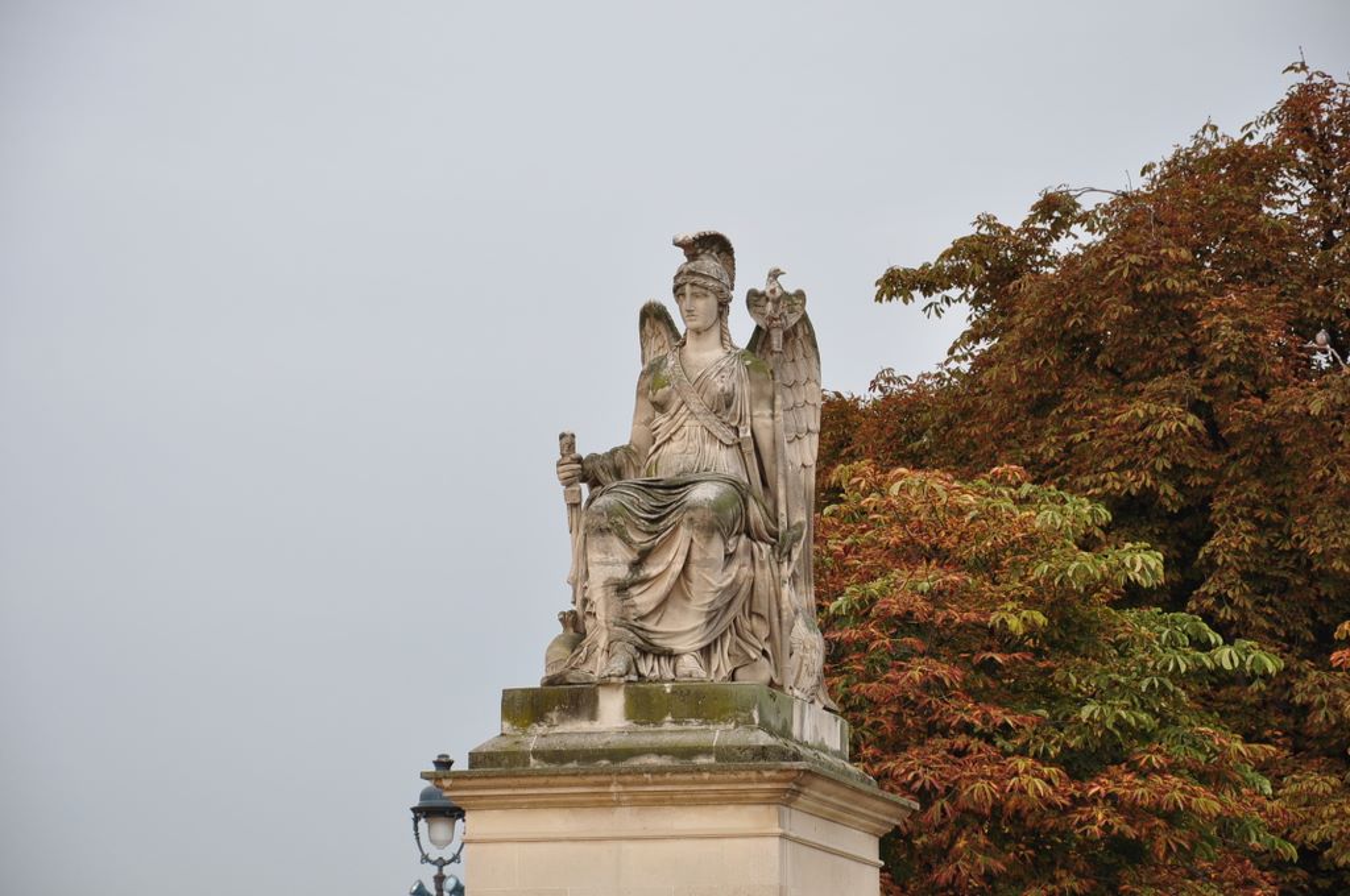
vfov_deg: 8.7
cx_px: 675
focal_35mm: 158
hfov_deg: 13.1
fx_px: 5899
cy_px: 448
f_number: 8
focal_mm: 105
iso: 200
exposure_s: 1/80
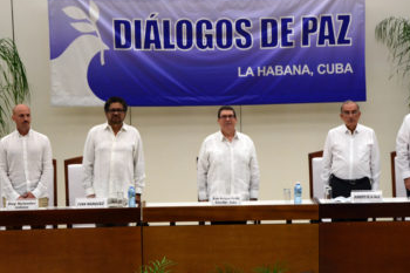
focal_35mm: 114
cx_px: 230
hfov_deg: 18.0
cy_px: 151
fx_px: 1293
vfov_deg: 12.0
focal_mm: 65
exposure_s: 1/80
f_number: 7.1
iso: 800
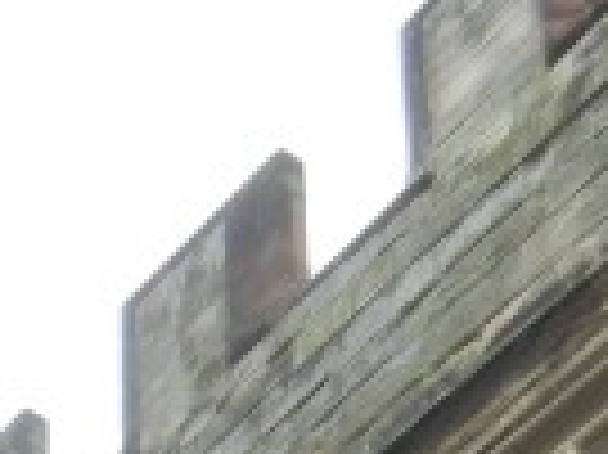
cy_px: 1636
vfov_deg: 7.1
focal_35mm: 171
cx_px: -117
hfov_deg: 11.3
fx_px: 3001
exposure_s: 1/325
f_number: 3.5
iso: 160
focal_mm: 5.4
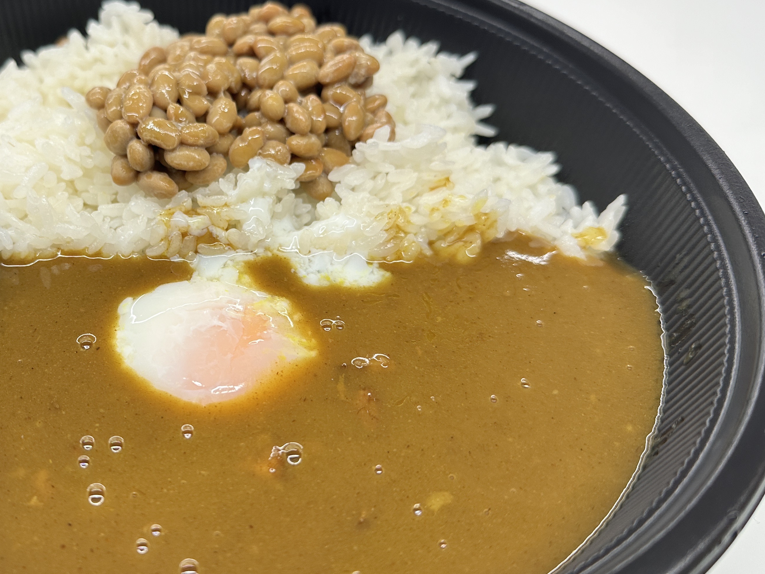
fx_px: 818
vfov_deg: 38.6
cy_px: 260
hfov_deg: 48.5
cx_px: 207
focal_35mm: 37
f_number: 1.78
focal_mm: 6.86
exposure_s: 1/121
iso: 100
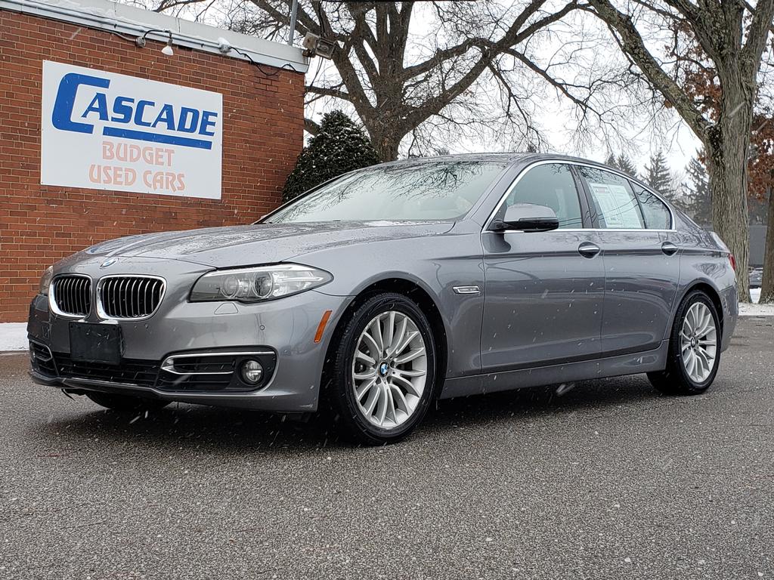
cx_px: 387
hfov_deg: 67.3
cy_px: 290
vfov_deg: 53.1
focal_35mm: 26
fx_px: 581
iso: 50
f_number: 2.4
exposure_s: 1/98
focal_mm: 4.3
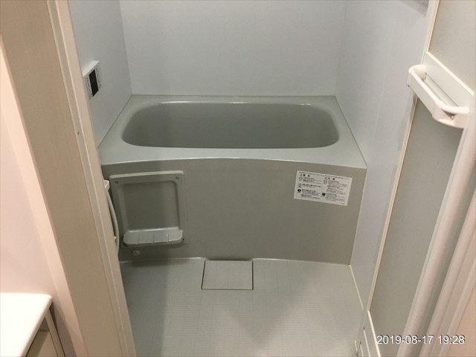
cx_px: 238
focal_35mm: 31
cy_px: 178
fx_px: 426
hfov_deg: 58.4
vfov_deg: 45.4
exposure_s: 1/30
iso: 125
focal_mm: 3.3
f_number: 2.4
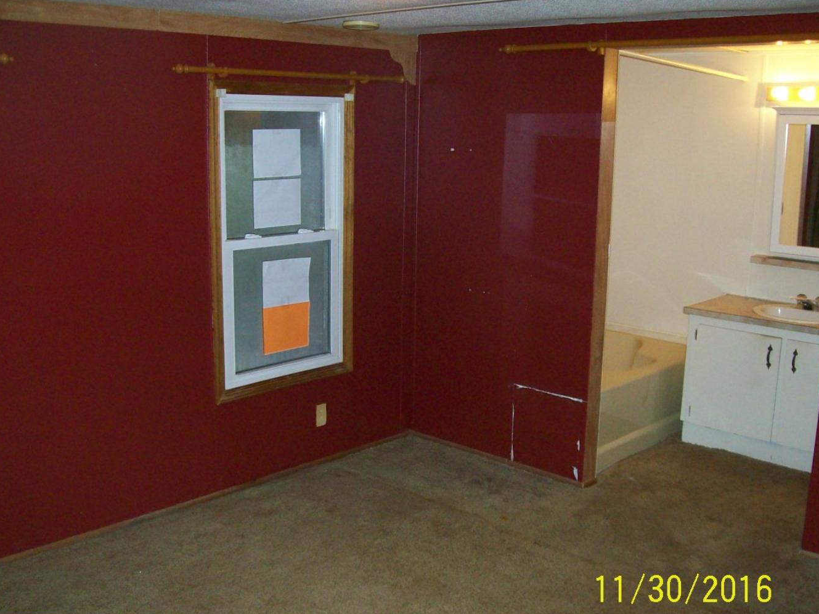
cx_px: 392
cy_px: 321
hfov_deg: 47.8
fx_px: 923
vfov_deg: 36.8
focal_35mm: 39
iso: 200
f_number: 2.7
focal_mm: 6
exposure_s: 1/64
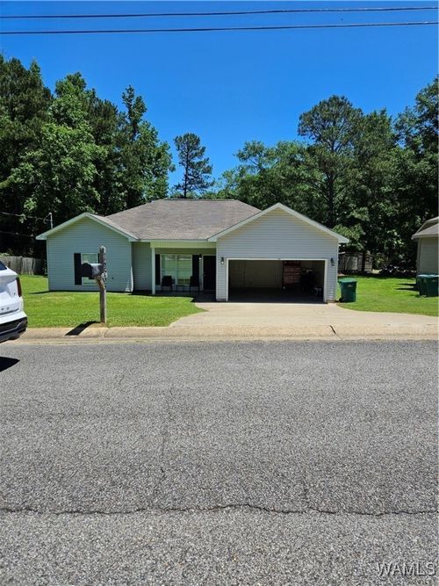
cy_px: 293
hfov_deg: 58.9
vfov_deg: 73.9
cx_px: 220
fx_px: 389
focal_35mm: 23
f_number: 1.8
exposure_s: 1/1930
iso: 25
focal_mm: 5.4
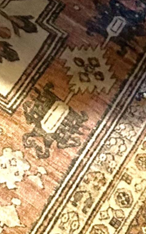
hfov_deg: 9.0
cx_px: 106
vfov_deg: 12.9
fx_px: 923
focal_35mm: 145
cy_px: -202
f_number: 1.5
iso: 800
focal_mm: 5.7
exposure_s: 1/30
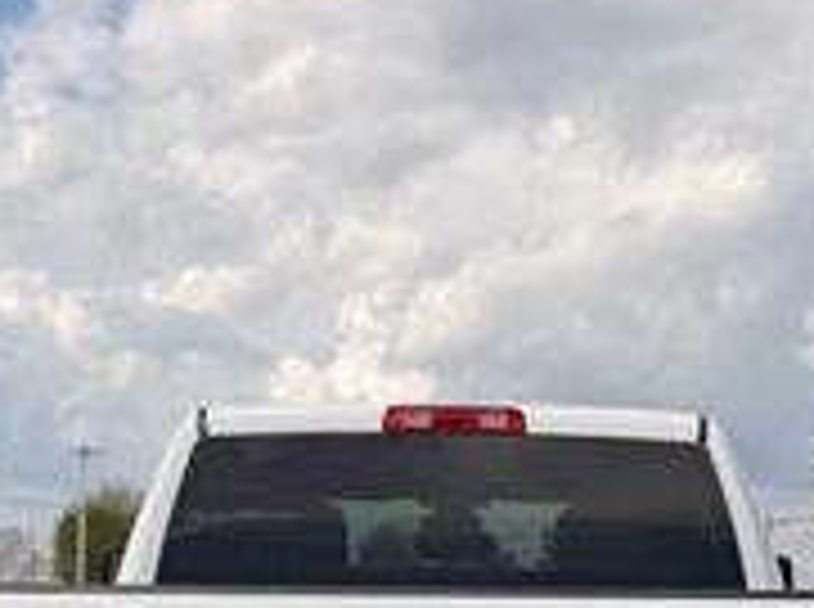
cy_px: 820
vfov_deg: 19.8
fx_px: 1572
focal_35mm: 67
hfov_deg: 28.9
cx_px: 504
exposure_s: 1/6711
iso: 80
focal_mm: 6.76
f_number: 1.78
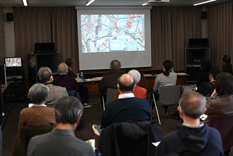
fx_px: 304
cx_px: 116
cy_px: 78
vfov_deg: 28.6
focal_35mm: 47
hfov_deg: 41.9
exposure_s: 1/50
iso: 250
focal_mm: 47
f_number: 2.8
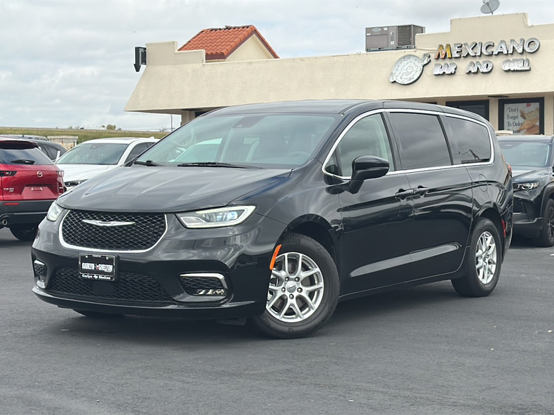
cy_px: 208
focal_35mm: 59
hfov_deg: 32.7
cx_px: 277
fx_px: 944
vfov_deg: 24.8
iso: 80
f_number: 1.78
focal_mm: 6.86
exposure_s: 1/2674
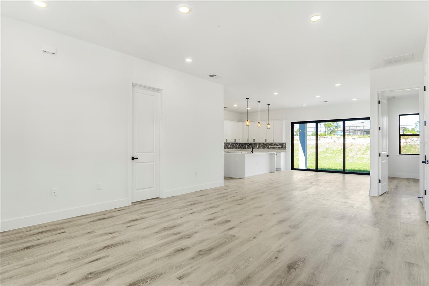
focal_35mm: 18
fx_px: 214
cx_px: 214
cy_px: 143
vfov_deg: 67.4
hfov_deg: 90.0
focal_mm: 12
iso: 100
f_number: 4.5
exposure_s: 1/160
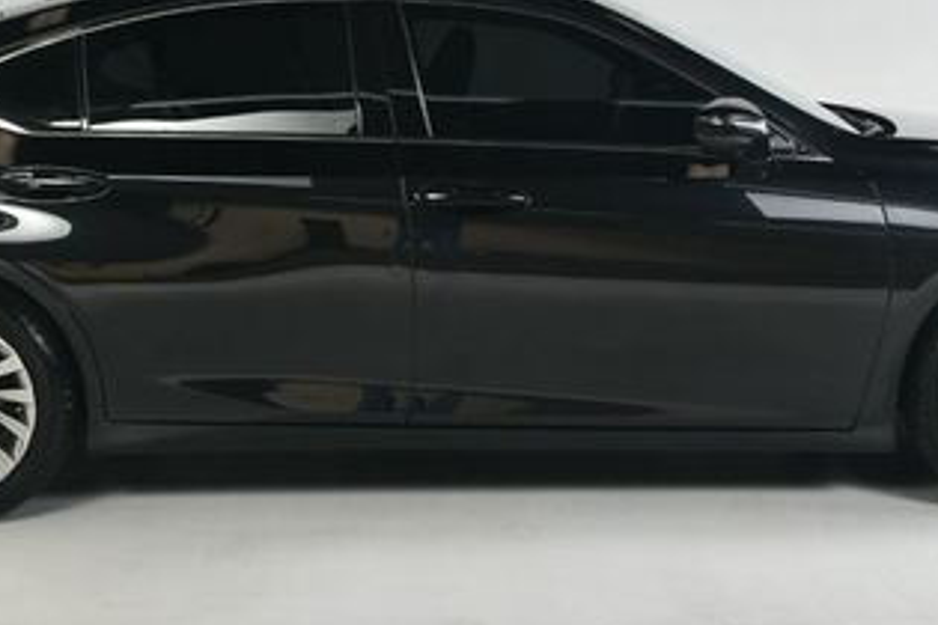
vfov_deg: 20.3
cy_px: 274
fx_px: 1746
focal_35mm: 67
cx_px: 453
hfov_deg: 30.1
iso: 100
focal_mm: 22
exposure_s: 1/160
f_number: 10
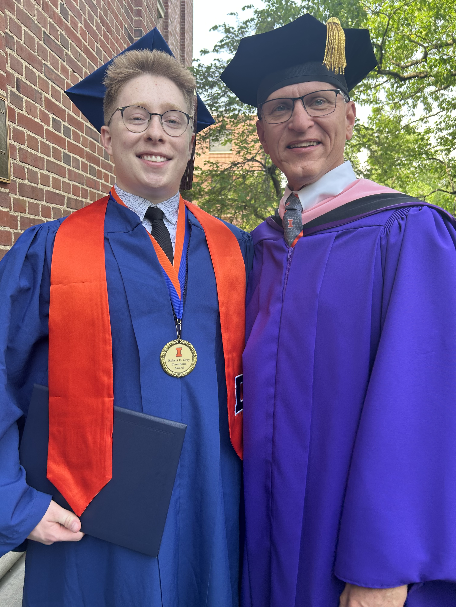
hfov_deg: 53.1
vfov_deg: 67.3
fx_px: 457
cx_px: 228
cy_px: 304
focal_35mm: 26
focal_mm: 5.7
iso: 40
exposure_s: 1/254
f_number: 1.5
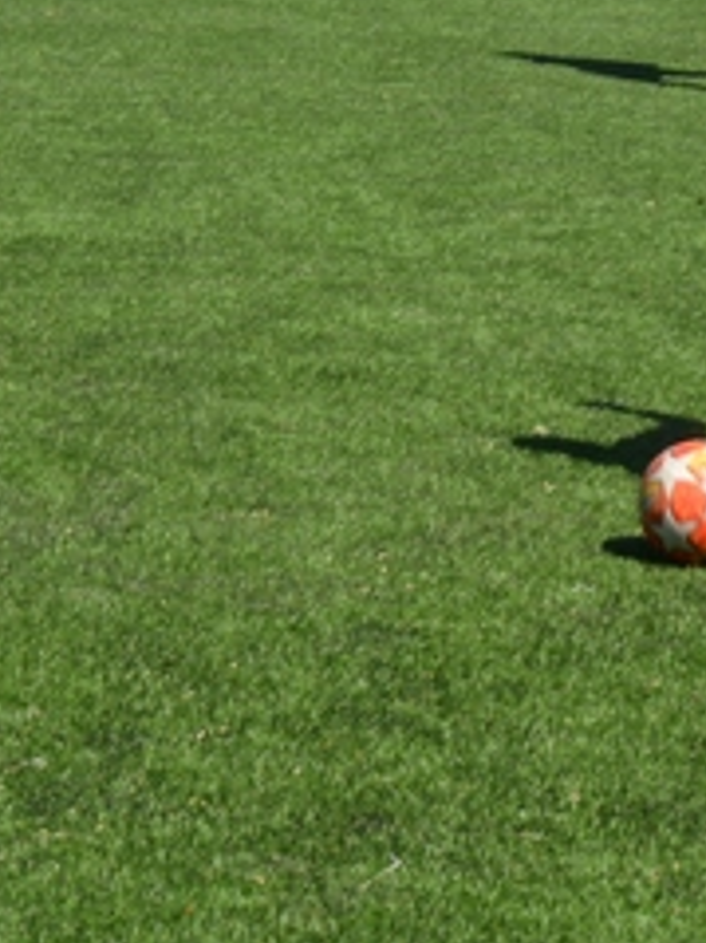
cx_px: 517
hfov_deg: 9.4
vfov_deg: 12.3
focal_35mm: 158
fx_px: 4295
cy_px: -134
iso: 100
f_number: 8
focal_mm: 29
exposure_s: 1/250
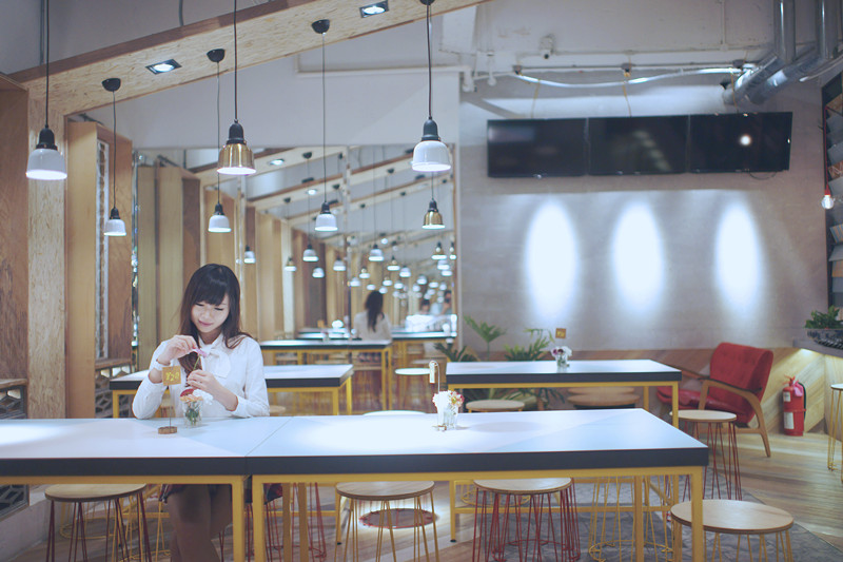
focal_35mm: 35
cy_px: 281
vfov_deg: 37.8
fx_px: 819
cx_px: 422
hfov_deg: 54.4
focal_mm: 35
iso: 400
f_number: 1.7
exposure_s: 1/160
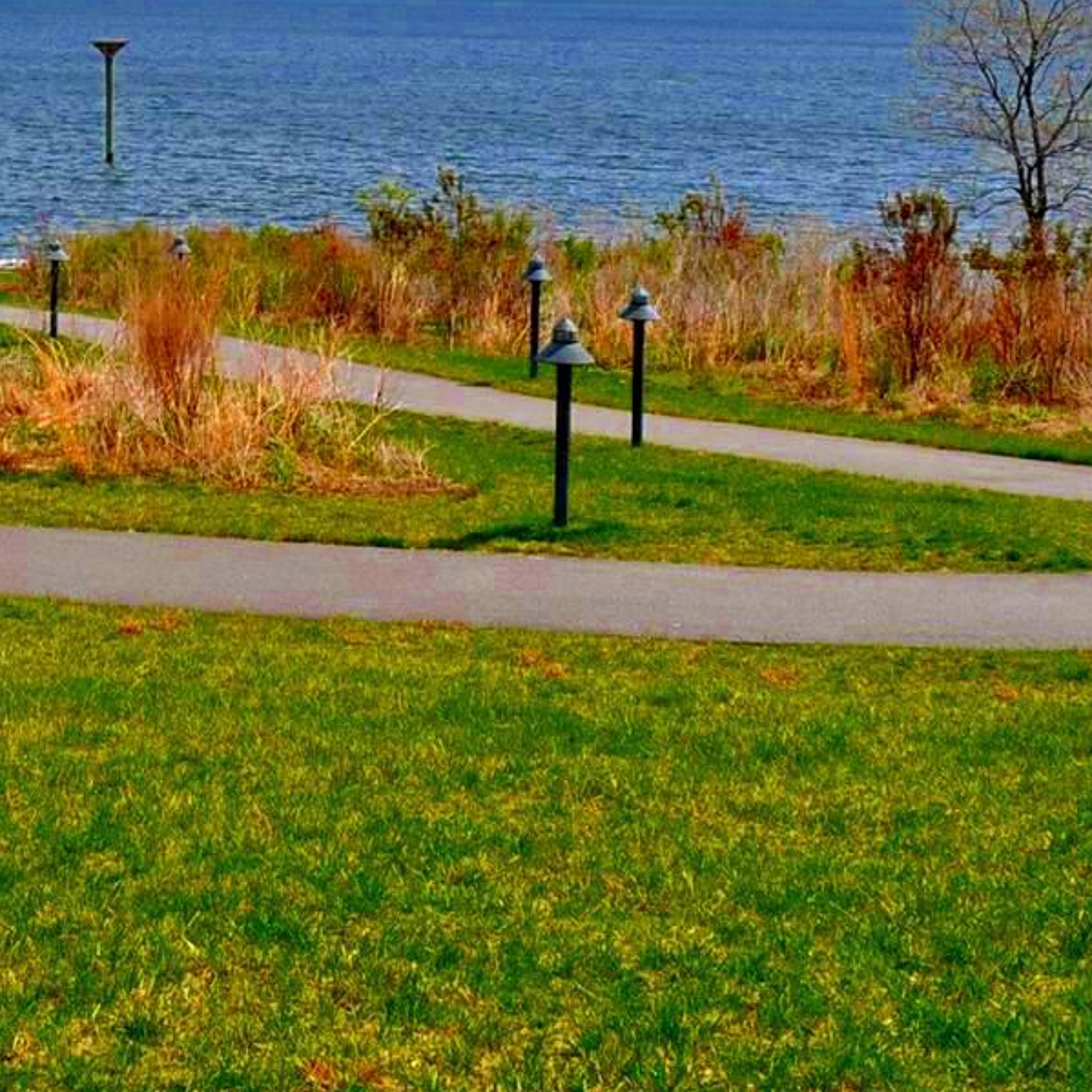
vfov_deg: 19.4
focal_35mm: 87
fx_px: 3105
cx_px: 57
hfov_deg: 19.5
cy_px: -7
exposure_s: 1/500
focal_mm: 20
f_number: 11
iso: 200
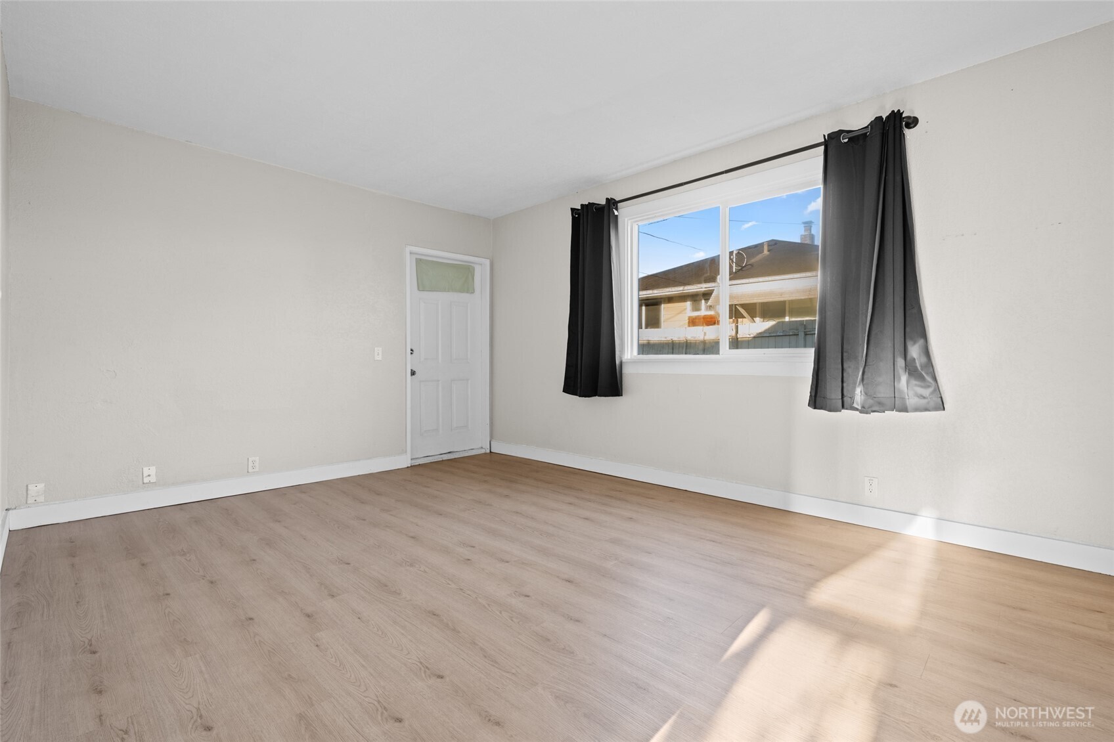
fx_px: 495
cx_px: 557
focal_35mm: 16
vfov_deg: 73.7
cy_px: 371
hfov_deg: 96.7
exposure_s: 1/3
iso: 250
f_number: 8
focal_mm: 16
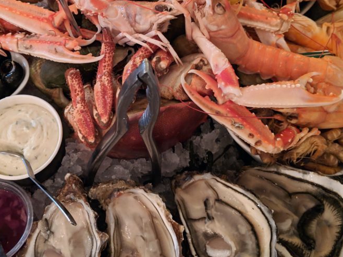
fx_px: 416
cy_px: 83
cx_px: 138
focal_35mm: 42
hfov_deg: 44.6
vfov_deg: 34.0
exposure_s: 1/33.4
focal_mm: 4.44
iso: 609
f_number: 1.8
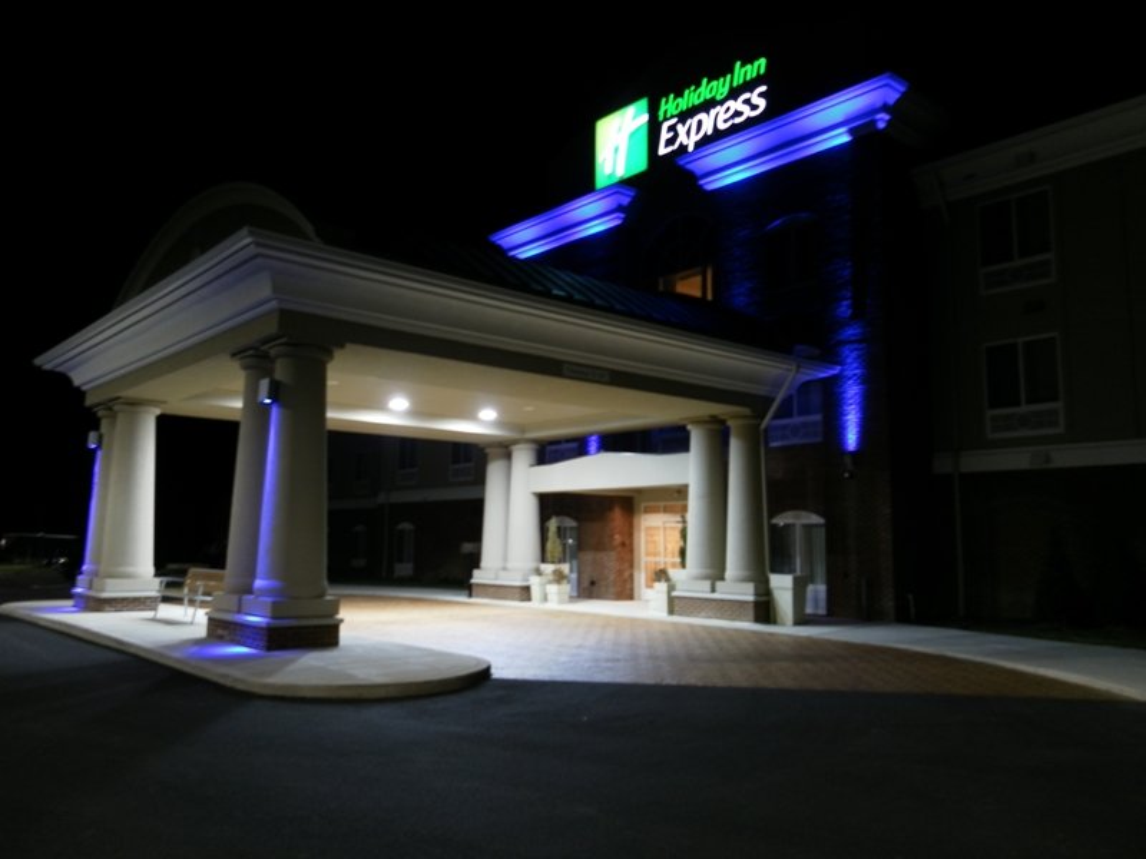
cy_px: 430
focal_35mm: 28
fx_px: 927
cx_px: 573
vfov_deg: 49.7
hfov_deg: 63.4
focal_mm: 4.9
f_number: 3.2
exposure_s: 1/2
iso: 80
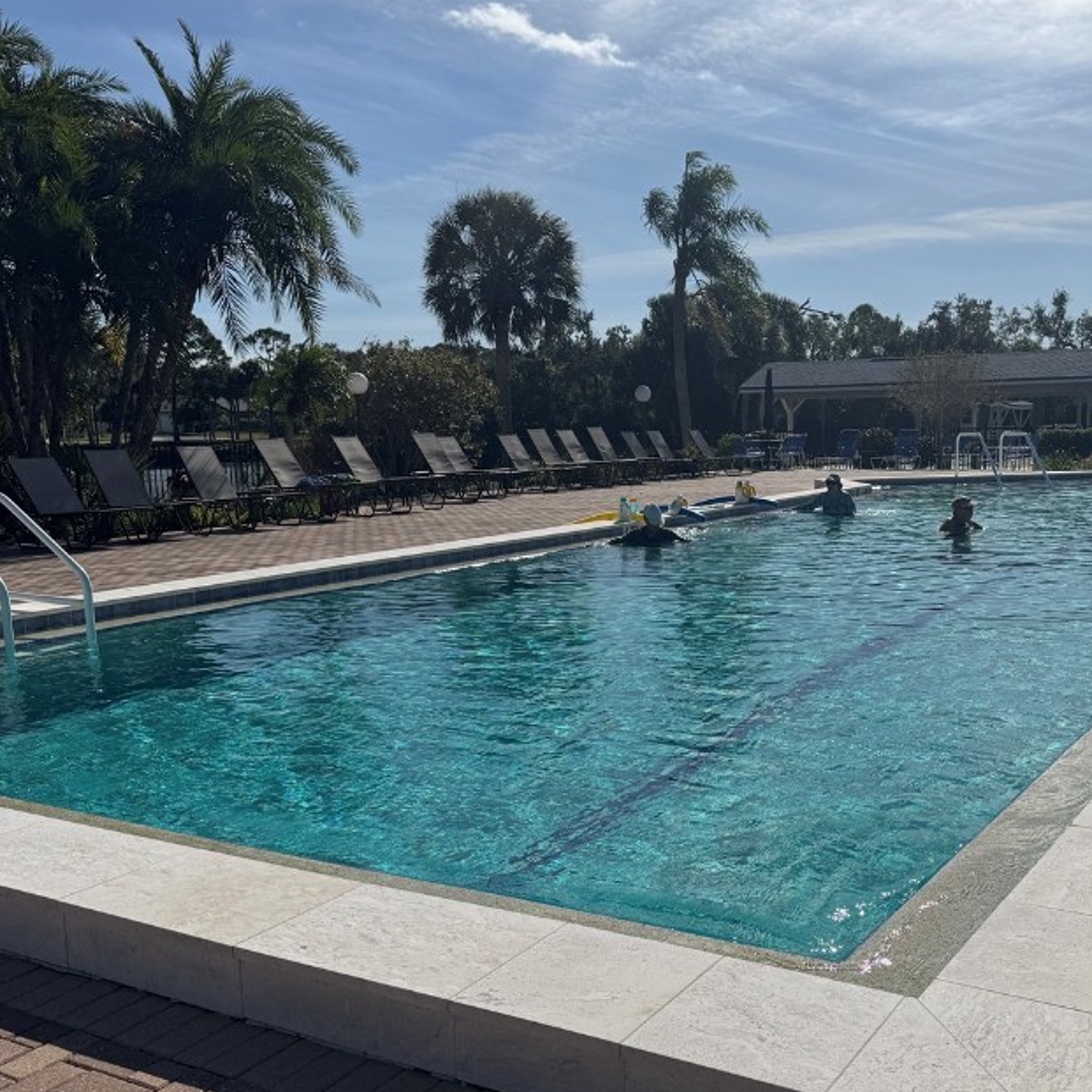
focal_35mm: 35
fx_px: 1249
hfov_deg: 46.4
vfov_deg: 47.1
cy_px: 607
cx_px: 735
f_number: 1.78
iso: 64
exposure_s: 1/12346
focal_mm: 6.76
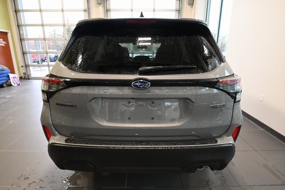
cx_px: 142
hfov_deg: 84.0
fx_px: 158
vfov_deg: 61.9
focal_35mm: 20
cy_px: 95
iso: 640
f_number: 6.3
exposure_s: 1/30
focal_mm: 20
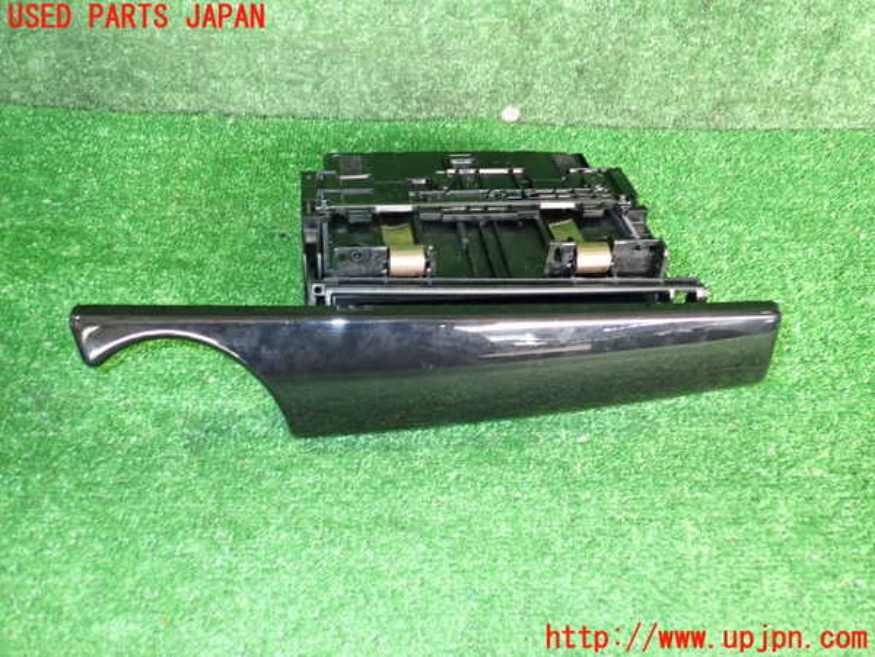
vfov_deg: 46.8
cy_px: 328
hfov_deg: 60.0
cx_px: 438
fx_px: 758
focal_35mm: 30
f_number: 2.3
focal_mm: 5.4
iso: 800
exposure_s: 1/30
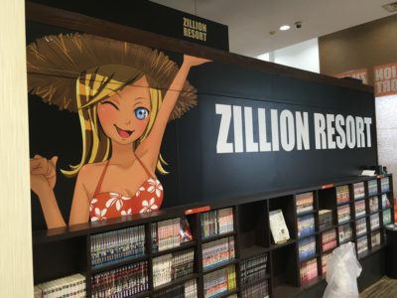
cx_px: 198
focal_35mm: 29
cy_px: 149
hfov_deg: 61.7
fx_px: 333
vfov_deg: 48.2
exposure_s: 1/20
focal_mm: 4.15
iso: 50
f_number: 2.2
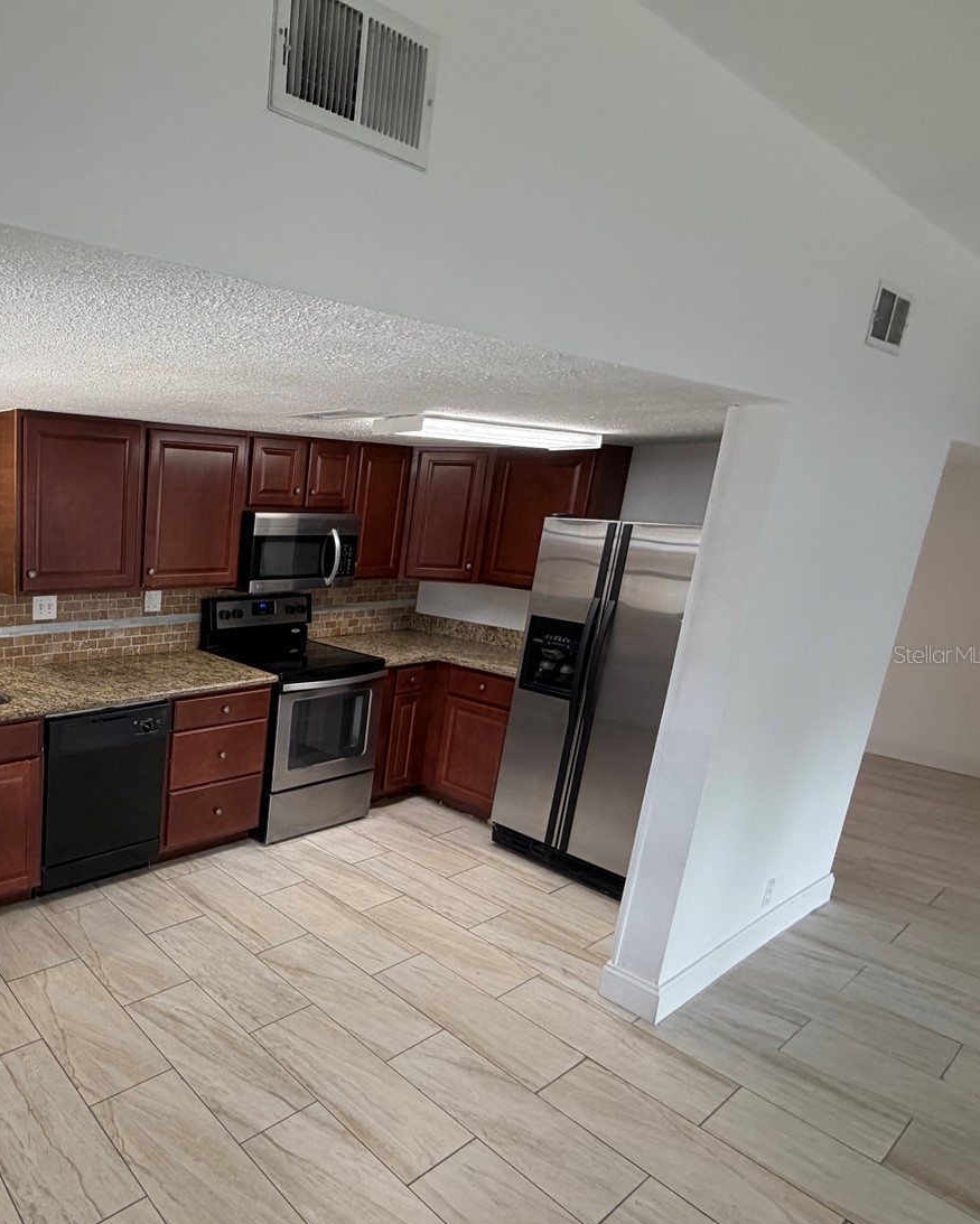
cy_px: 654
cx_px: 103
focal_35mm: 20
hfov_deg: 58.5
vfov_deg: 80.3
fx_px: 725
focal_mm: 2.22
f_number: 2.2
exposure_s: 1/120
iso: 200
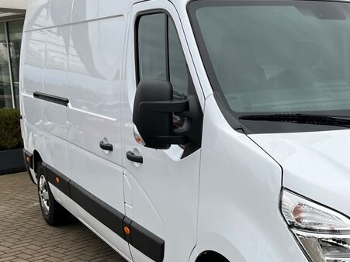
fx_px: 596
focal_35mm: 59
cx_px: 297
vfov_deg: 24.7
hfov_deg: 31.5
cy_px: 173
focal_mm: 5.1
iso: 50
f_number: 1.6
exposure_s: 1/804
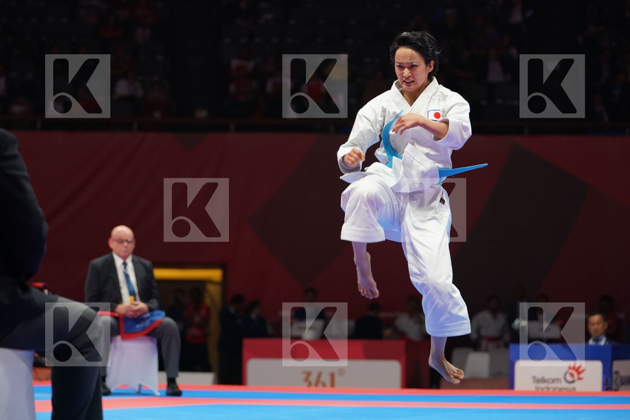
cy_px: 210
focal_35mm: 126
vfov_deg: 10.9
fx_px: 2205
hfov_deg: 16.3
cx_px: 315
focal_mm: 126
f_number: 4
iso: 2000
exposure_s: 1/500
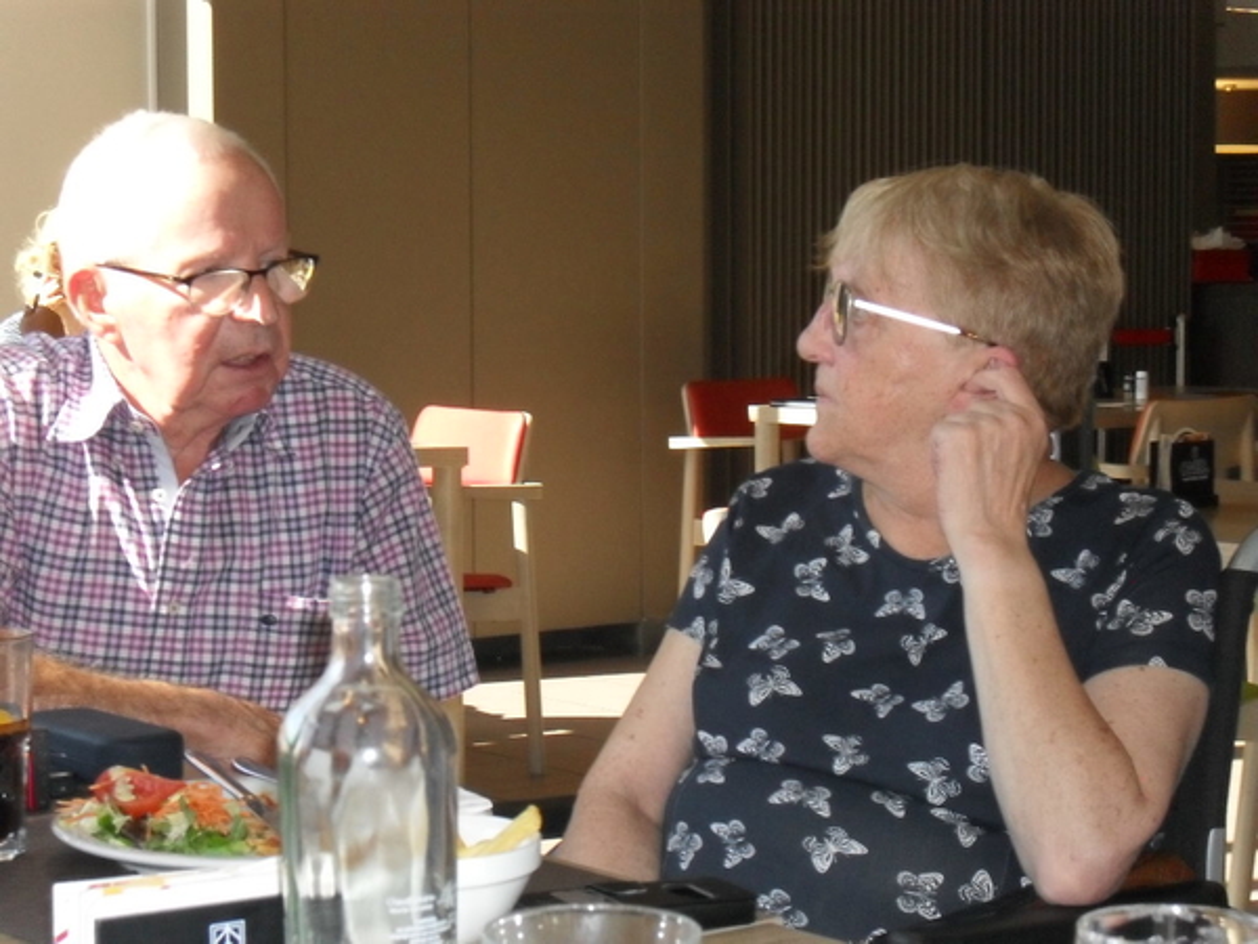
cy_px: 472
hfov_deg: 25.3
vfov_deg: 19.1
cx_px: 629
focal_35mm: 77
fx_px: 2798
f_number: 5
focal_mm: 13.6
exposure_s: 1/60
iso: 240
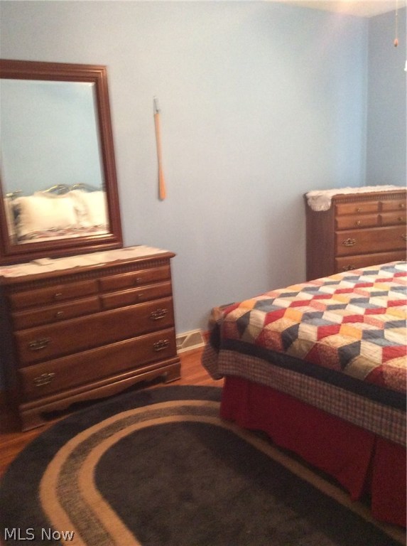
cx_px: 204
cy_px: 273
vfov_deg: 56.9
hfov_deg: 44.0
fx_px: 503
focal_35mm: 32
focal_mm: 3.3
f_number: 2.4
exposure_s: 1/17
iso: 320
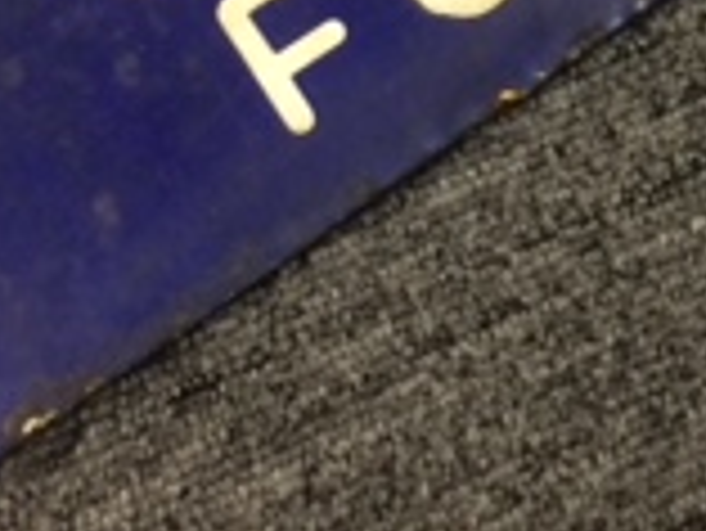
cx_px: 607
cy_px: -333
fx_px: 2408
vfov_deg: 11.9
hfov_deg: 16.5
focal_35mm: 118
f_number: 2.2
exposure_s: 1/30
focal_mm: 4.15
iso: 100
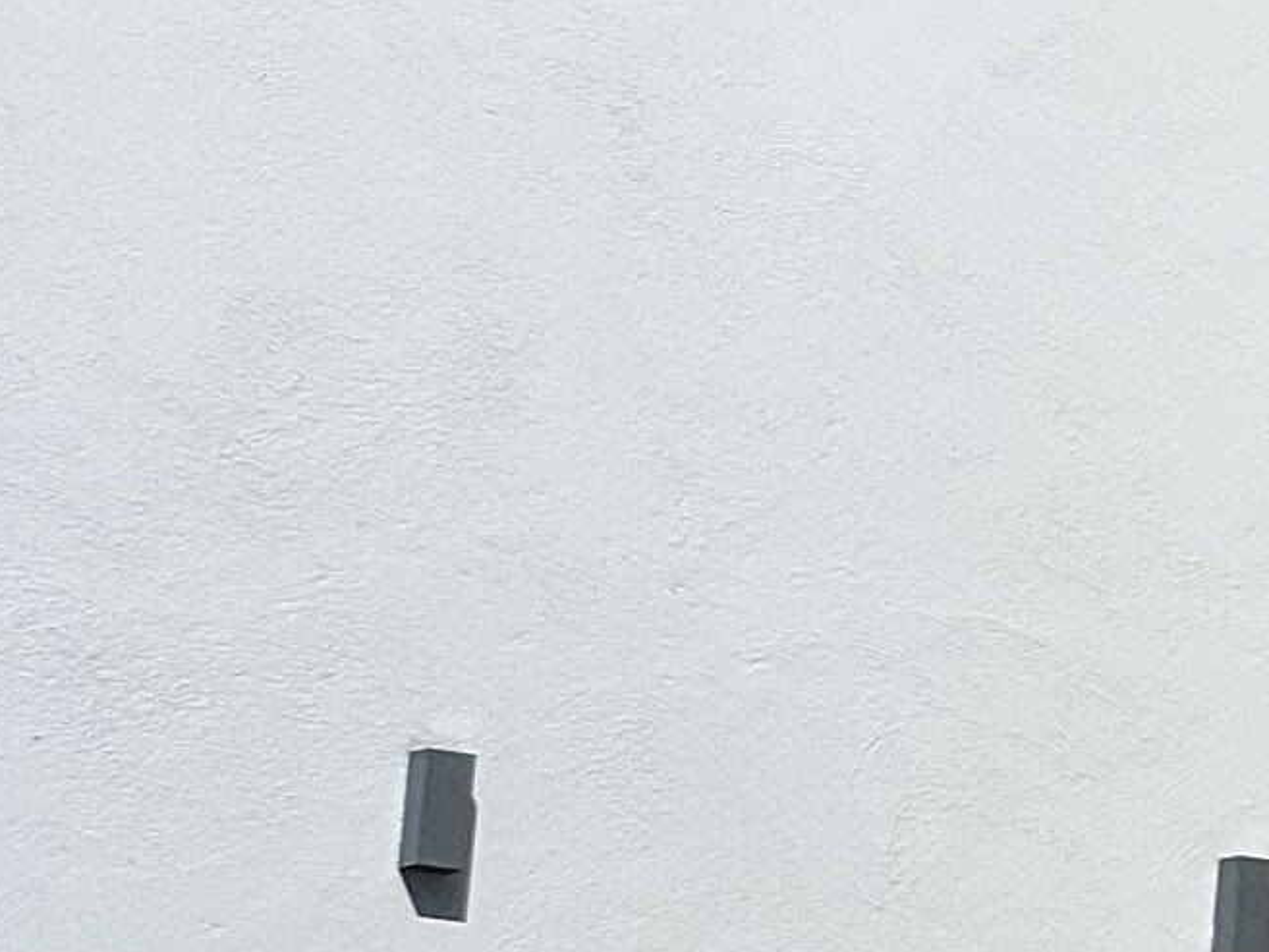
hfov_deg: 8.4
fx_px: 6967
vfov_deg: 7.7
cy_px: 1166
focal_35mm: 190
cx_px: 4052
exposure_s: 1/1920
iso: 100
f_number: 1.7
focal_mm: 4.73
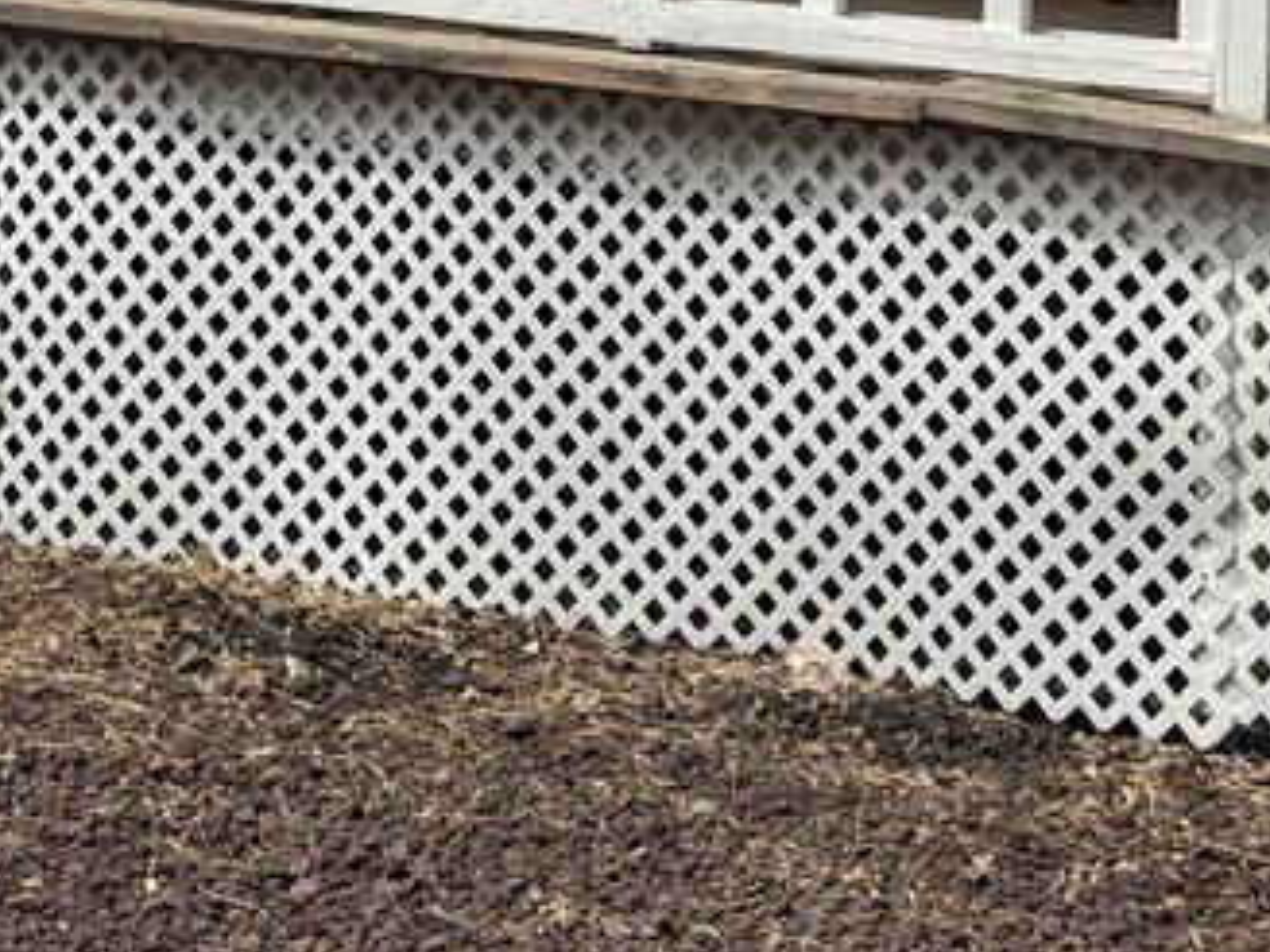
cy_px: -1041
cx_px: 755
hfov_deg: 16.8
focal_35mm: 117
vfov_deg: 11.3
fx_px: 4293
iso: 80
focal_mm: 6.76
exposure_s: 1/3096
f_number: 1.78
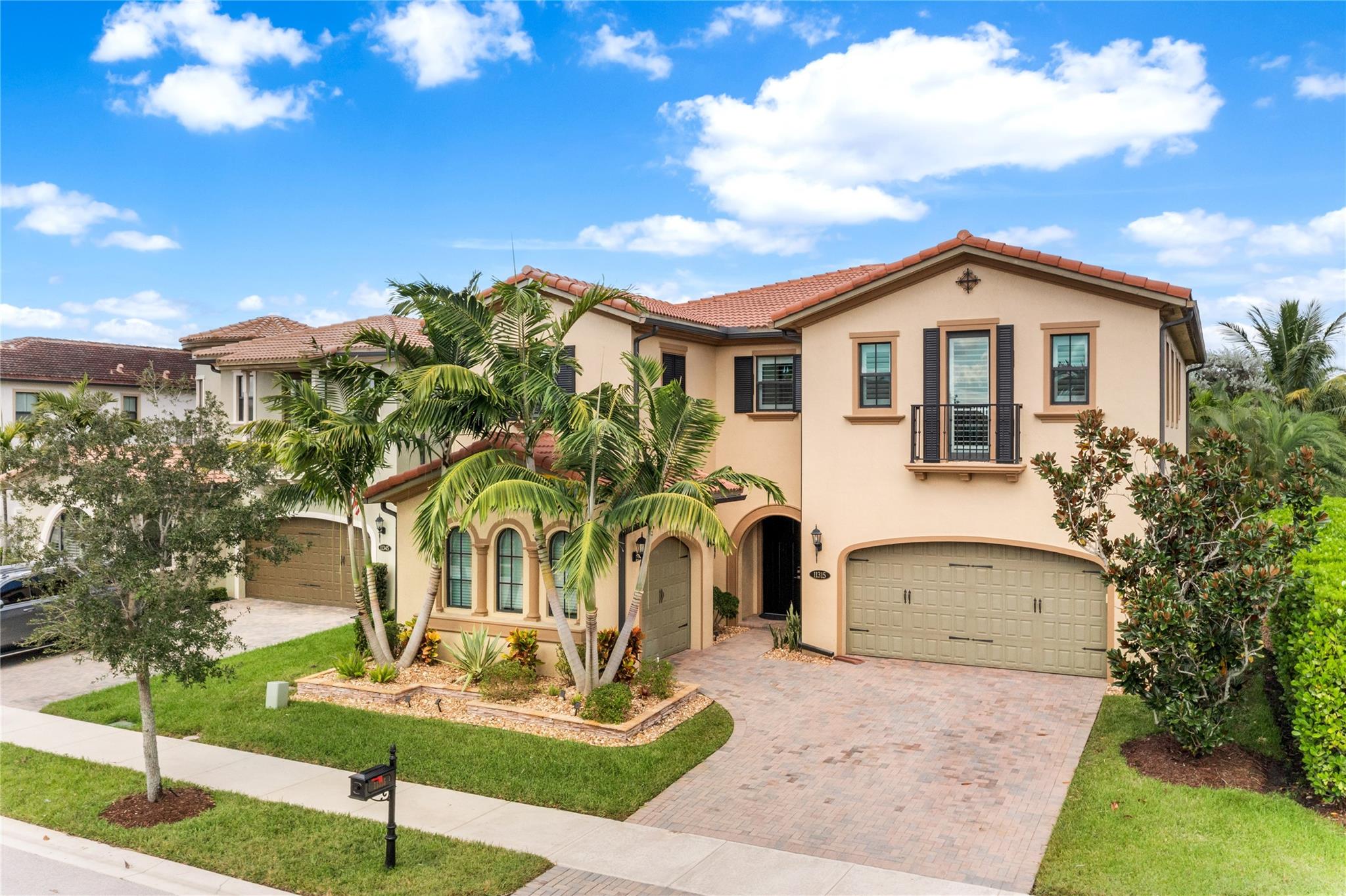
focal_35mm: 28
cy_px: 448
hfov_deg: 65.5
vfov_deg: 46.4
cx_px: 673
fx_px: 1046
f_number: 7.1
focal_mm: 10.26
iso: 400
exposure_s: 1/400
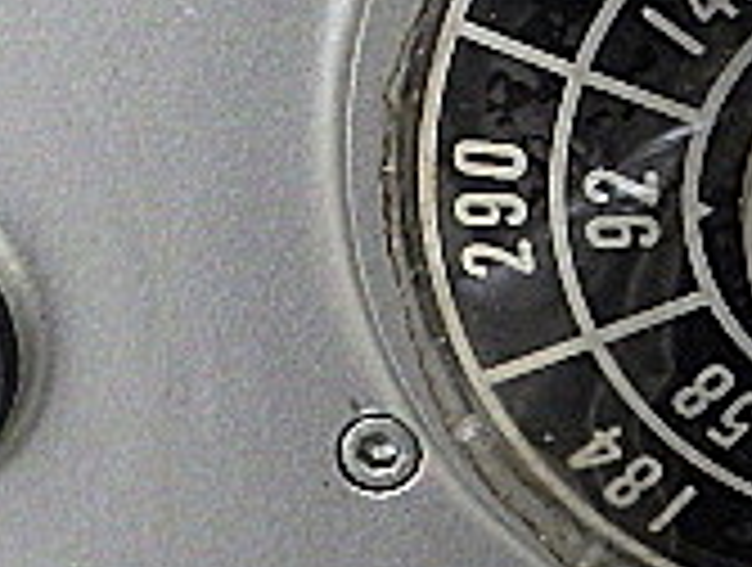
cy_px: 18
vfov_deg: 13.7
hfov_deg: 18.3
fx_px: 2329
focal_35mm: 107
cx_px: 500
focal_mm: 5
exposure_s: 1/45
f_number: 3.5
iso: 1000
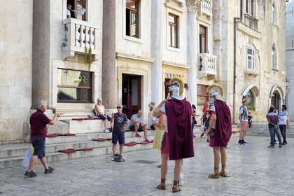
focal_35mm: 38
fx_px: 310
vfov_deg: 35.1
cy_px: 98
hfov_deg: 50.7
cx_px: 147
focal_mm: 38
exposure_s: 1/500
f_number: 7.1
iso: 400
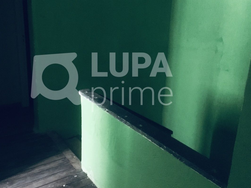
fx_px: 254
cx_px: 102
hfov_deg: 52.3
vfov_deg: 40.6
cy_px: 82
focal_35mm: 35
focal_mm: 4.15
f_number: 2.2
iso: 800
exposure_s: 1/15
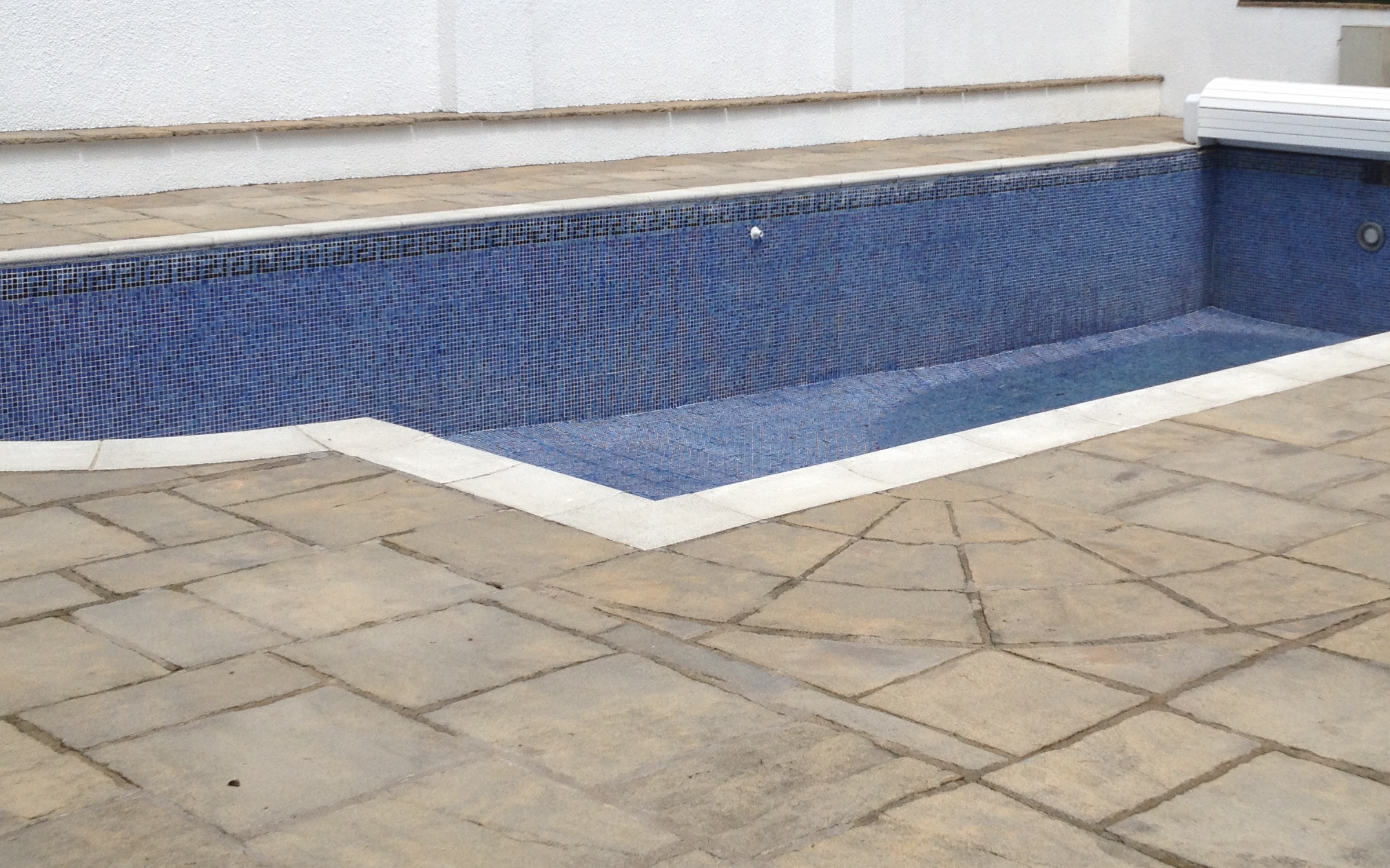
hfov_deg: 33.9
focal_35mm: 60
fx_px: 2273
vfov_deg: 21.5
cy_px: 284
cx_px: 813
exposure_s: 1/2304
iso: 50
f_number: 2.4
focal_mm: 4.28
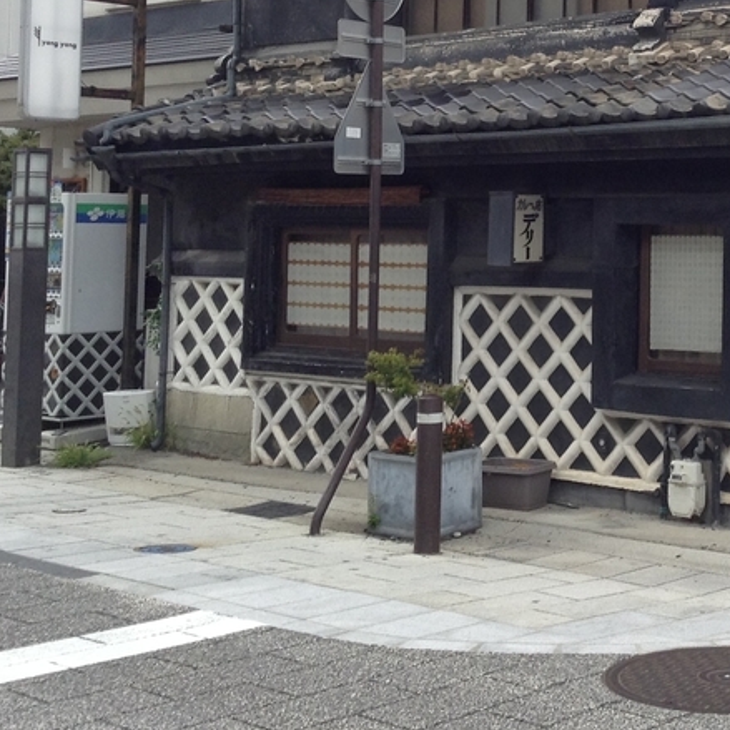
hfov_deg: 24.4
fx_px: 1622
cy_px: 126
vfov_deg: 24.9
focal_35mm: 68
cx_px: 705
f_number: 2.4
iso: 25
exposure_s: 1/243
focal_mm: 3.3
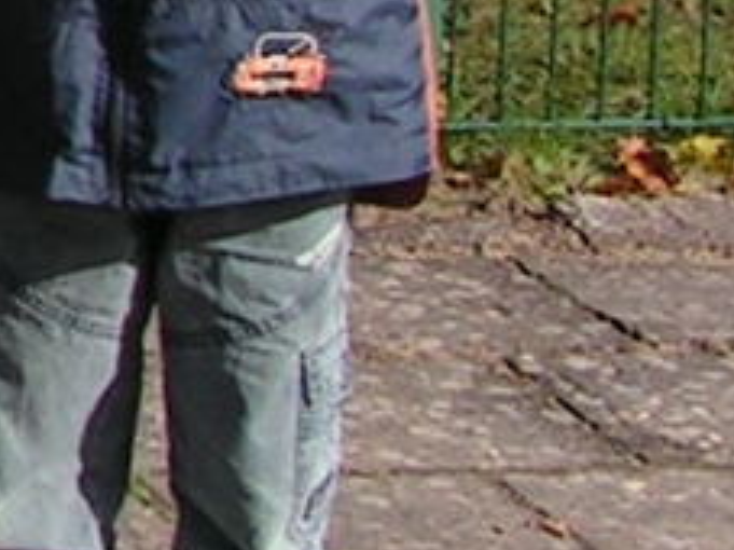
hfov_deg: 5.8
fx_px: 6570
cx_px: -1665
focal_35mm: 310
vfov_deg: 4.7
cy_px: -702
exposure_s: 1/400
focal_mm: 7.4
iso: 64
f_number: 4.8
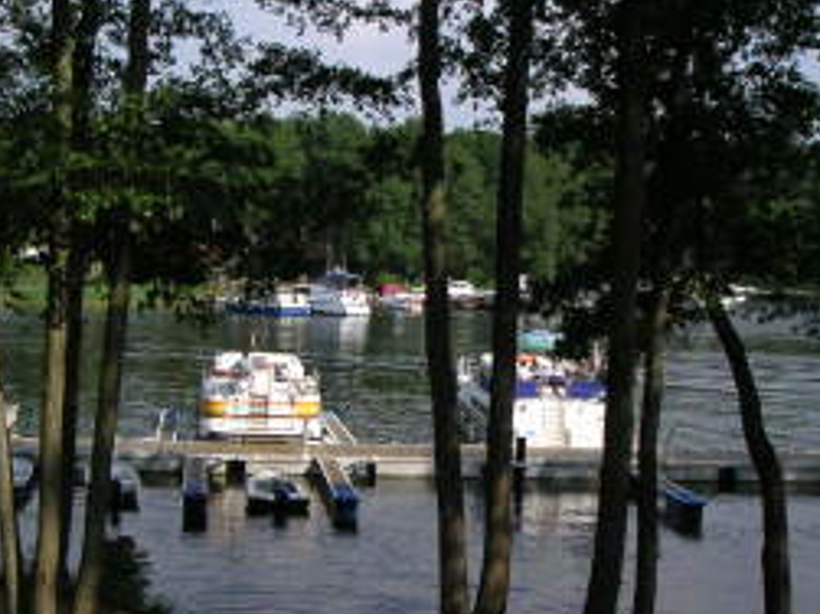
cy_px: 395
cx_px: 301
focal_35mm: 59
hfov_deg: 32.5
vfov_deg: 24.7
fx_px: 1397
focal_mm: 5.7
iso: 50
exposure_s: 1/750
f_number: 2.8
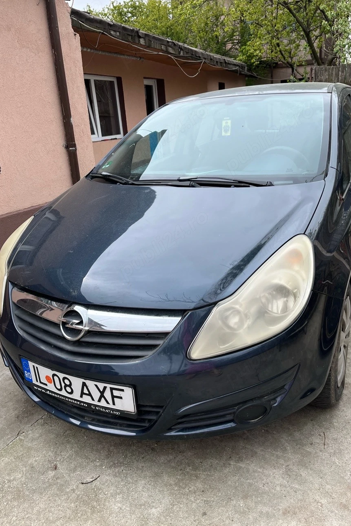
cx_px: 191
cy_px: 261
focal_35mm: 28
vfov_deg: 65.5
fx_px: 409
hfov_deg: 46.4
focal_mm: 5.1
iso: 50
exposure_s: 1/1238
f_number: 1.6
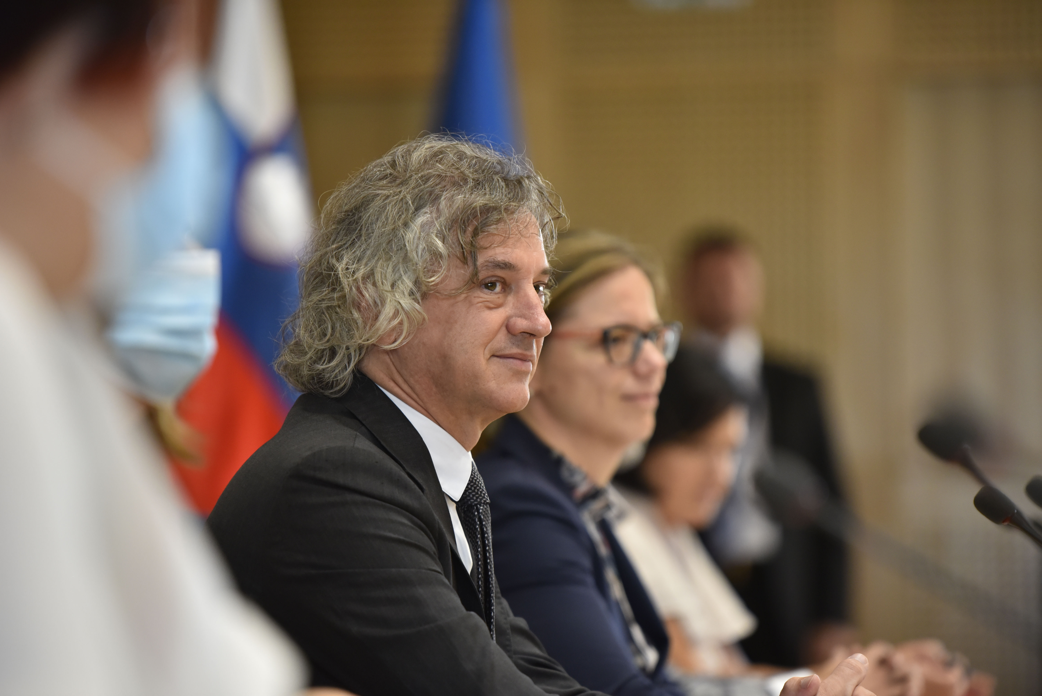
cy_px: 348
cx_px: 521
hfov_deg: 10.3
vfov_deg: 6.9
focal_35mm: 200
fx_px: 5791
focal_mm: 200
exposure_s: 1/160
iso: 2000
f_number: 3.2
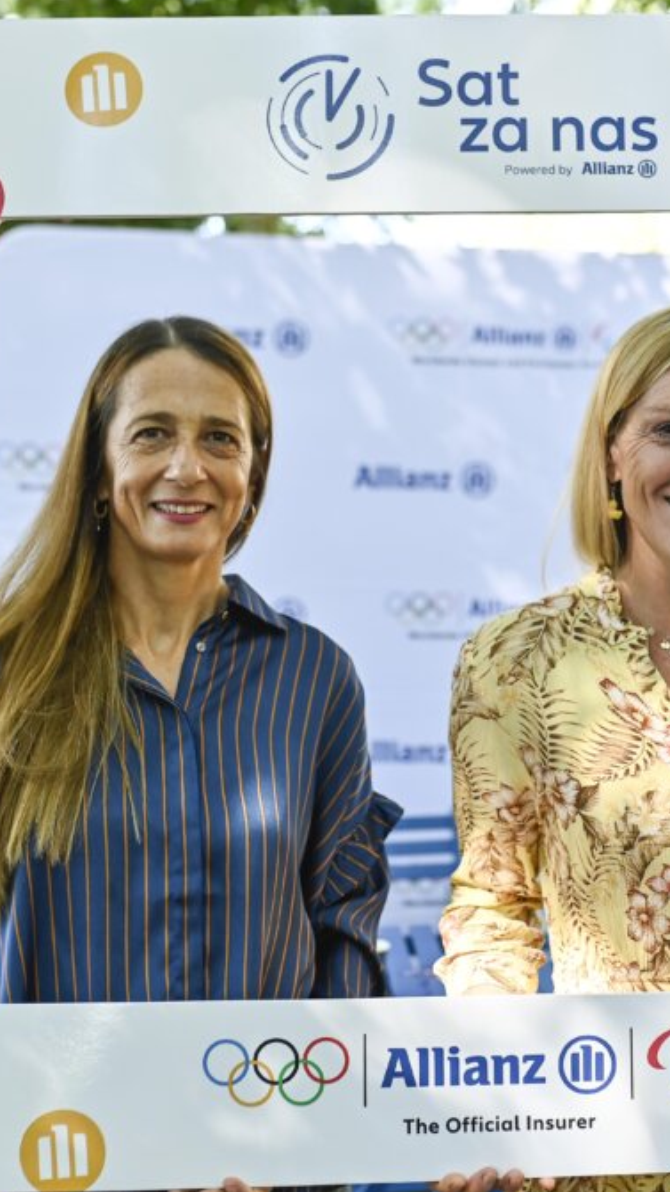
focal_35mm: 56
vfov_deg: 37.2
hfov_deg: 21.3
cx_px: 467
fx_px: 1770
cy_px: 603
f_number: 2.8
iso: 200
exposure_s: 1/200
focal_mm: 35
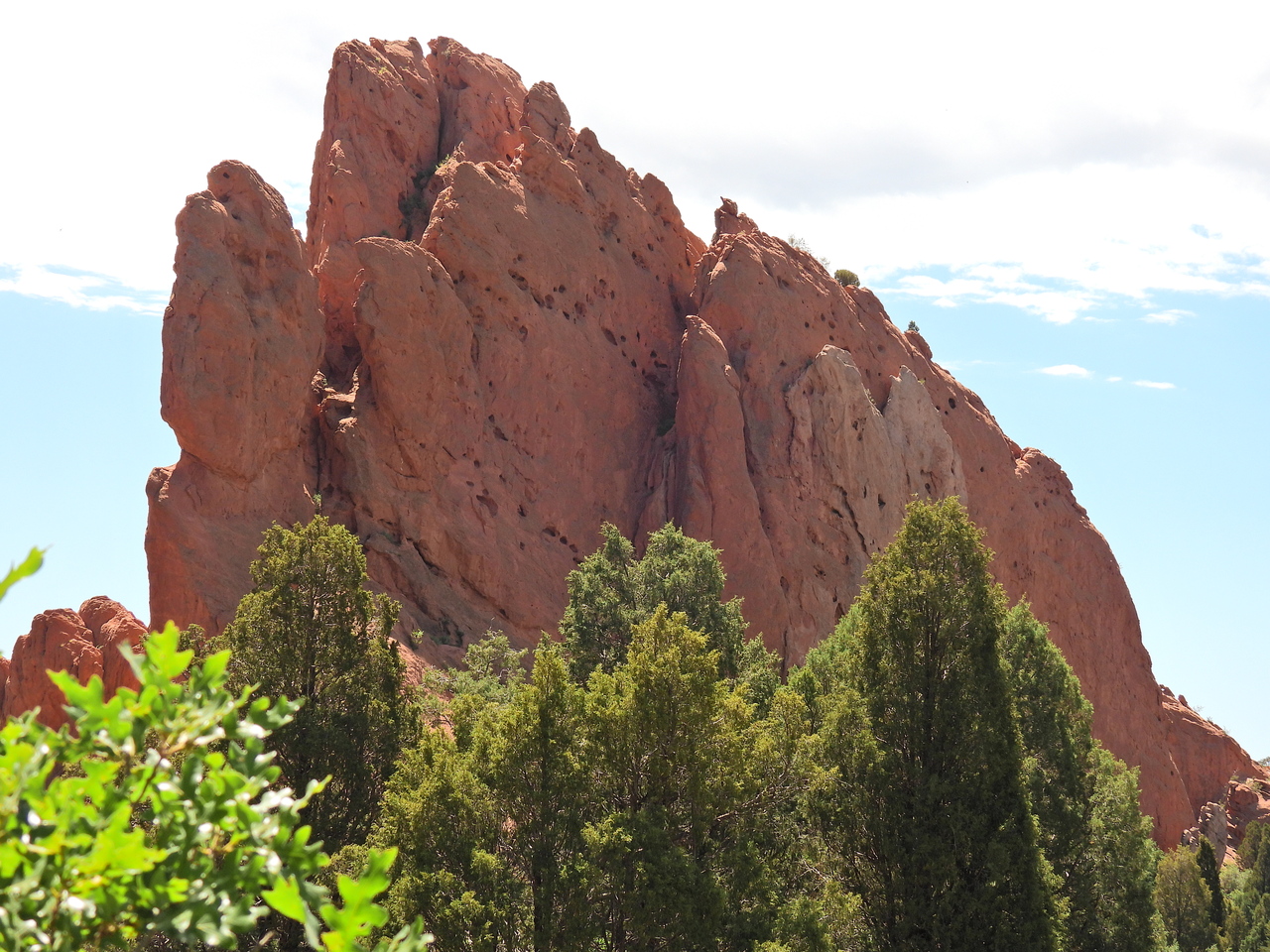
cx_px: 635
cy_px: 476
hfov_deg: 23.0
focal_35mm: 85
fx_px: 3119
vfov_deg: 17.4
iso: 100
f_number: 4
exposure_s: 1/640
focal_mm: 15.2
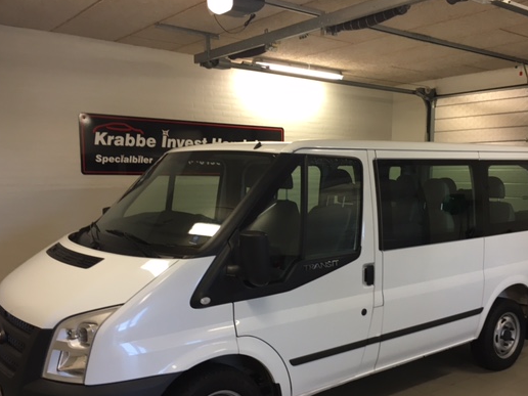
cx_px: 302
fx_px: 549
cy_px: 240
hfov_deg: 51.2
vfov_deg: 39.5
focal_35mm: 36
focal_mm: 4.15
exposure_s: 1/33
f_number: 2.2
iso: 64
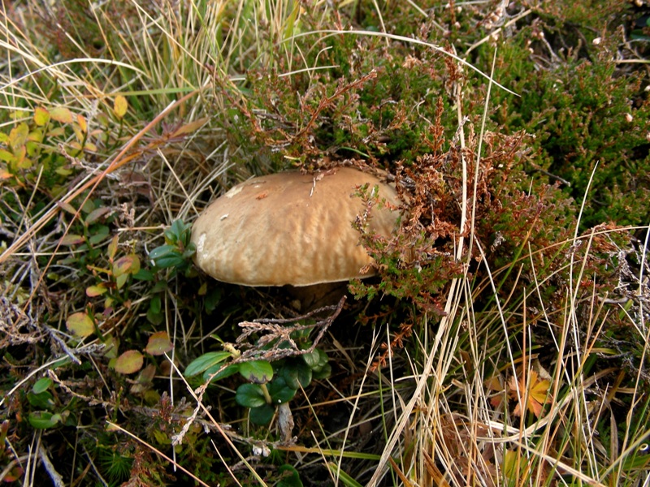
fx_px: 714
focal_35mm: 38
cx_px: 325
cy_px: 244
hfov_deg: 49.0
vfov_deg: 37.7
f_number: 3.5
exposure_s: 1/30
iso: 81
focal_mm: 6.3
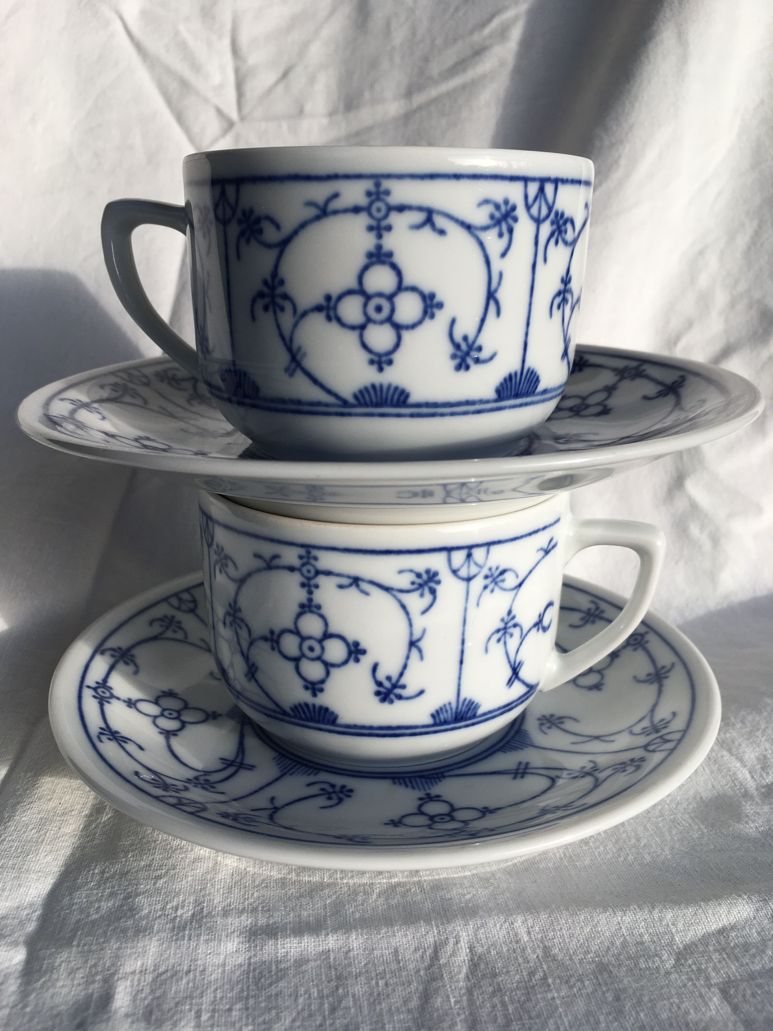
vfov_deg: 61.7
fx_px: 863
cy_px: 516
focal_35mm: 29
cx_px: 386
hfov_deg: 48.2
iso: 25
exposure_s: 1/413
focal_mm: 4.15
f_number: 2.2
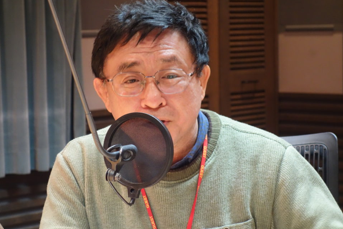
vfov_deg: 12.8
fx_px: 1019
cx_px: 172
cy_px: 115
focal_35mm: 107
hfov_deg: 19.1
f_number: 4.9
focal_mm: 37.1
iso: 1600
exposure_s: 1/25
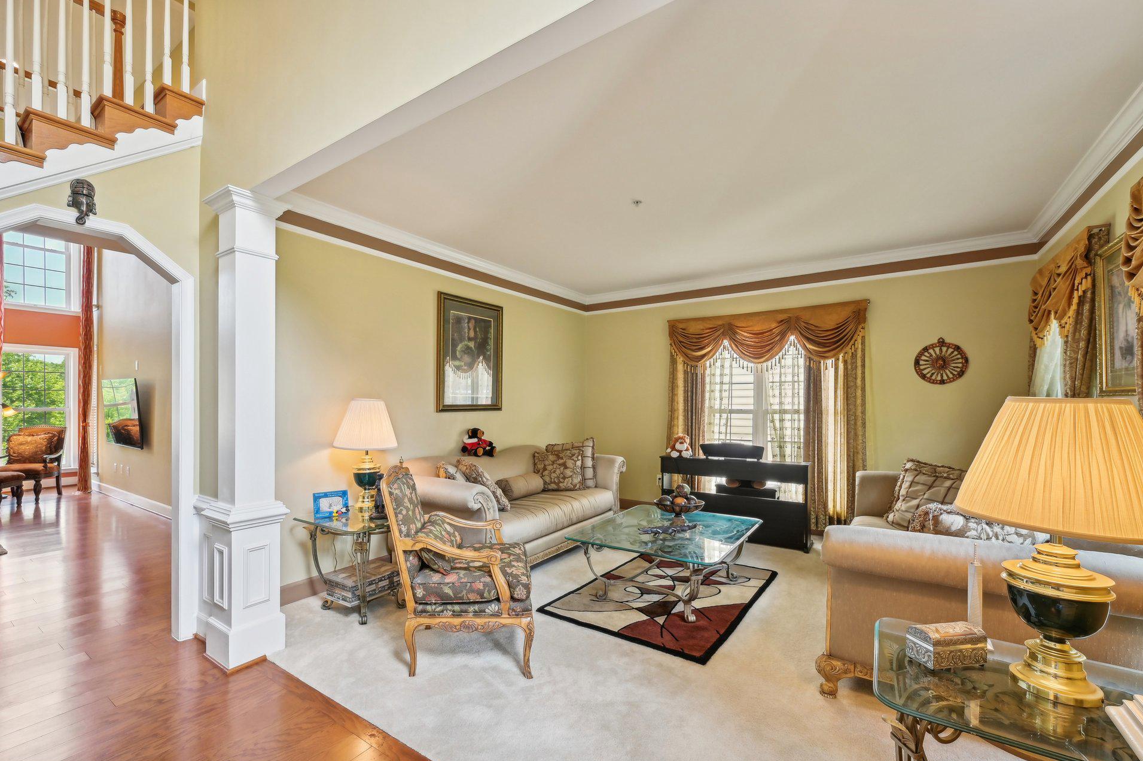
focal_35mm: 15
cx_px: 545
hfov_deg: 100.4
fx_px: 476
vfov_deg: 77.2
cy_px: 398
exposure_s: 1/13
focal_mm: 14
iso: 400
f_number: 8
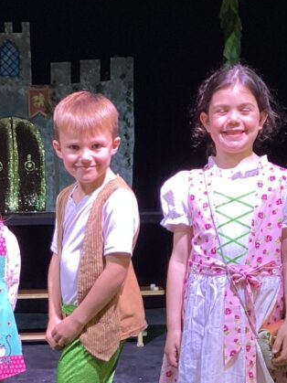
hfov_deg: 18.4
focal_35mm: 80
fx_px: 885
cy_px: 320
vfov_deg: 24.0
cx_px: 107
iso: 100
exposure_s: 1/50
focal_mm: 3.3
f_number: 2.4
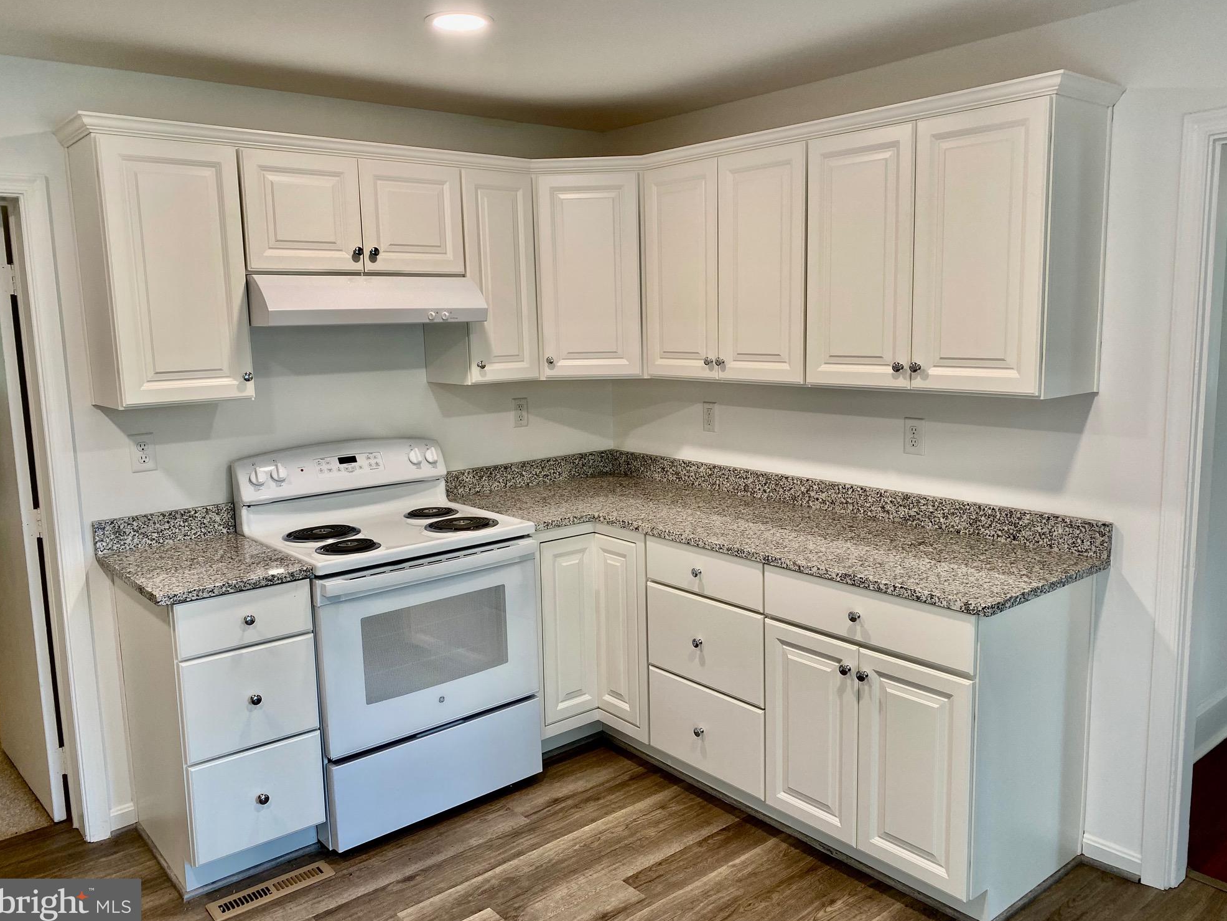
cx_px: 623
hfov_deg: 65.3
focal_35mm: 27
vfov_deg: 51.4
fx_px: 957
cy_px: 451
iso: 64
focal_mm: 4.25
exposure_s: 1/60
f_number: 1.8
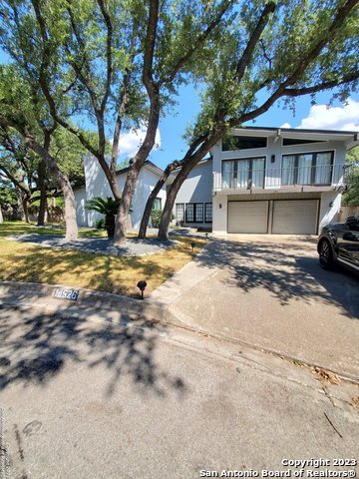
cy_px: 240
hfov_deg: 89.9
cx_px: 180
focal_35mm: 13
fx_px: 180
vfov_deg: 106.2
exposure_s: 1/679
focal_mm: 1.8
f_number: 2.2
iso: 50
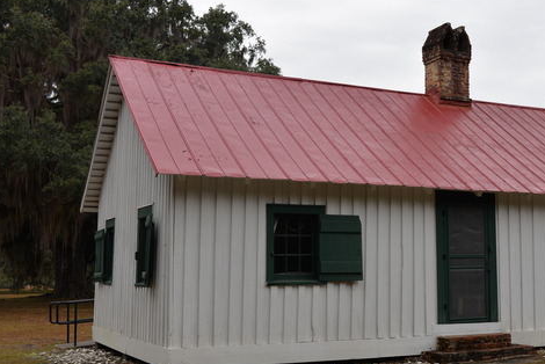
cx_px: 431
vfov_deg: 24.2
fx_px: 848
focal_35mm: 56
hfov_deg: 34.6
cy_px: 209
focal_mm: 35
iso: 200
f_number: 6.3
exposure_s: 1/160
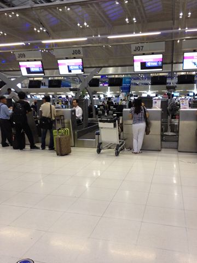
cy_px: 132
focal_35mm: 35
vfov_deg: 52.6
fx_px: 266
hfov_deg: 40.7
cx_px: 98
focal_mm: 4.28
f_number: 2.4
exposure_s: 1/20
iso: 125
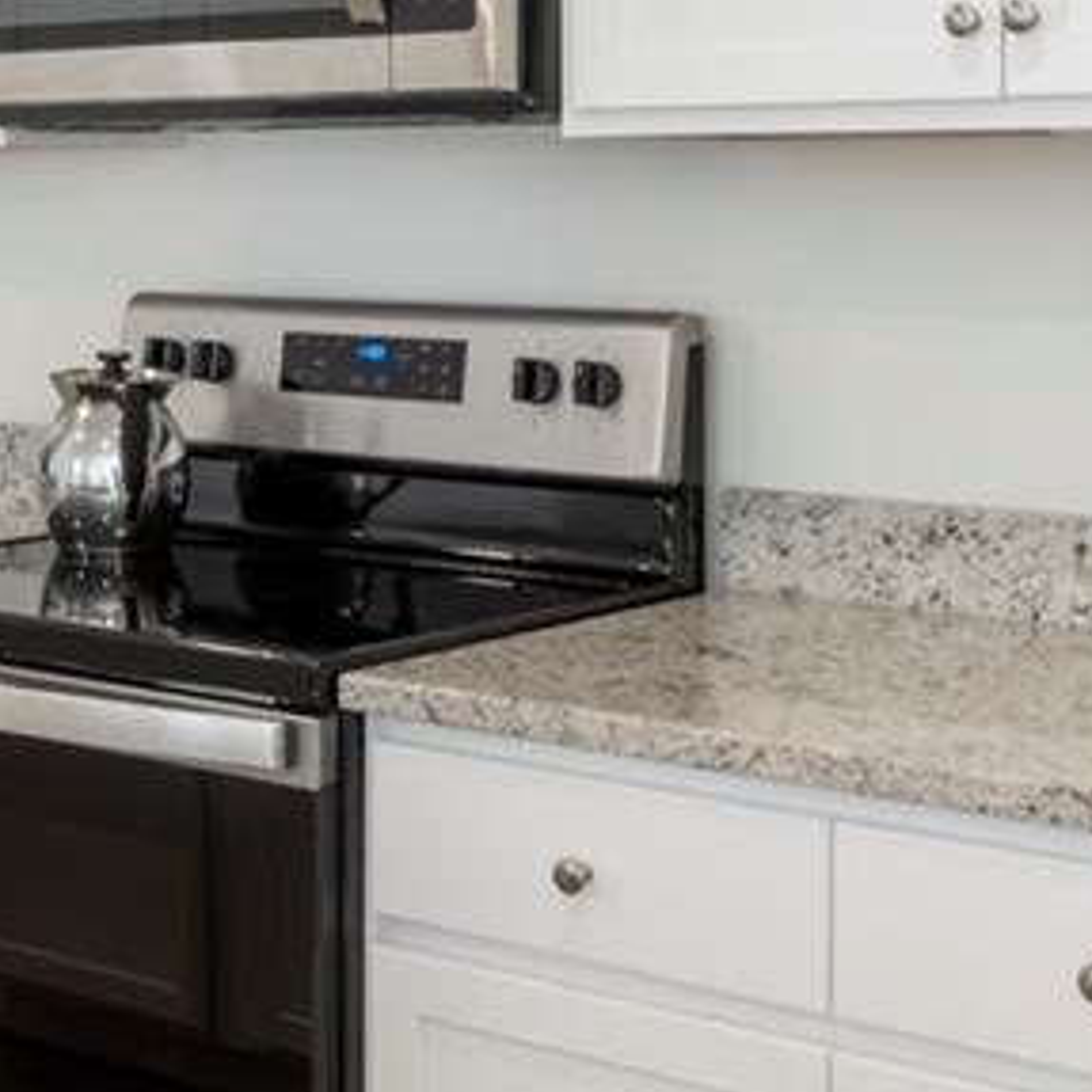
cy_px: 320
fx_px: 2534
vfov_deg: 24.1
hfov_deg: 24.1
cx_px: 289
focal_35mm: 71
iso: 160
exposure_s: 1/2
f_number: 14
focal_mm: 10
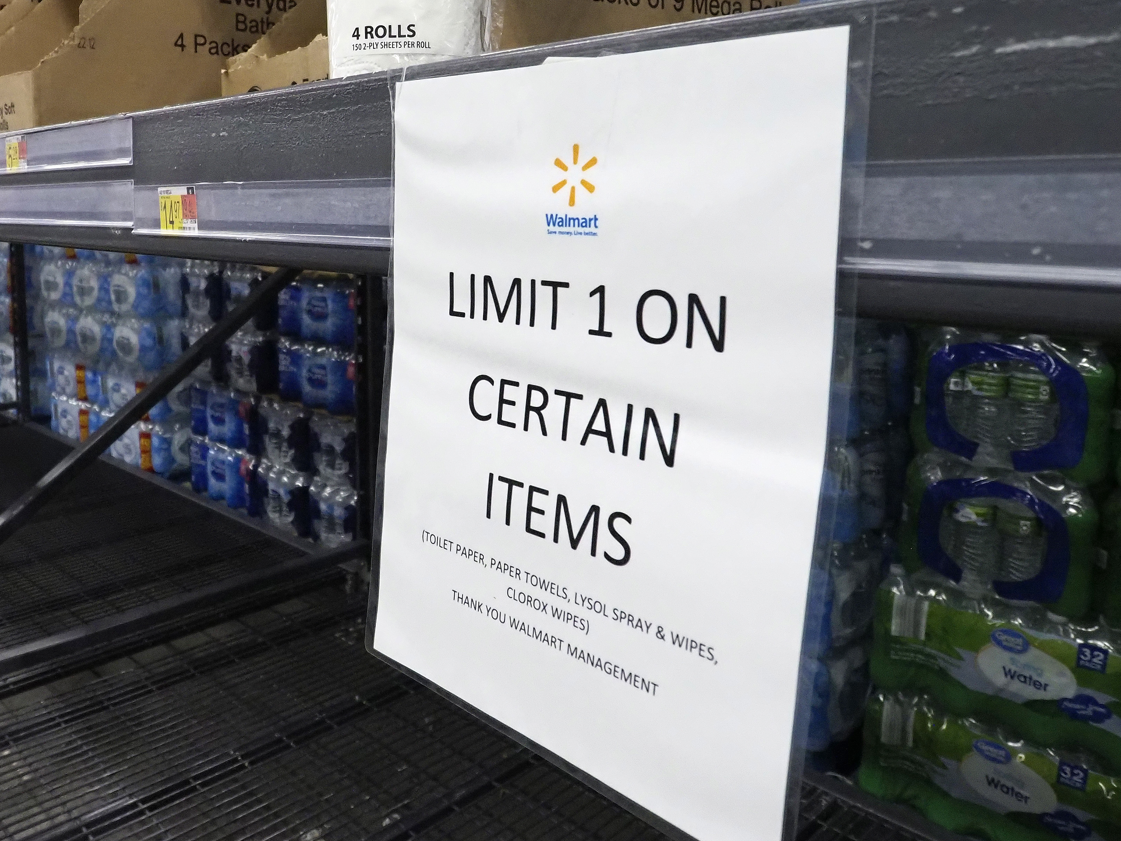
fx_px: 939
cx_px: 417
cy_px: 274
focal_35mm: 29
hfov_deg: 60.8
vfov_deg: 47.4
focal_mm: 9
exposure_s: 1/250
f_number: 4
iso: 3200
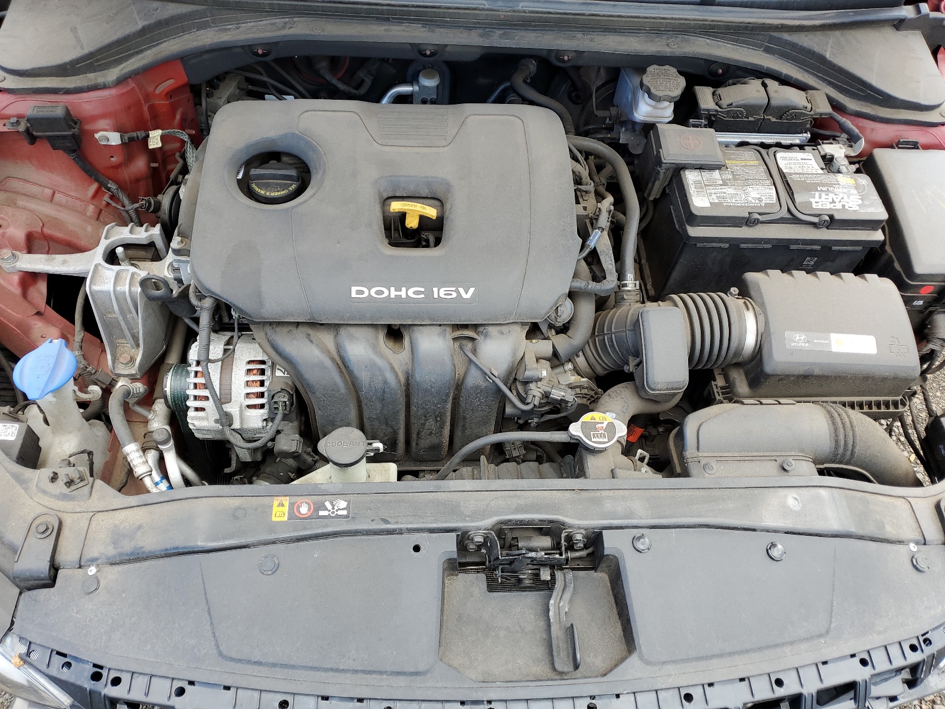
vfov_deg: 53.1
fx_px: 710
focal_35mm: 26
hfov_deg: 67.3
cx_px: 472
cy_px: 354
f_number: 1.5
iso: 50
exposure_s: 1/200
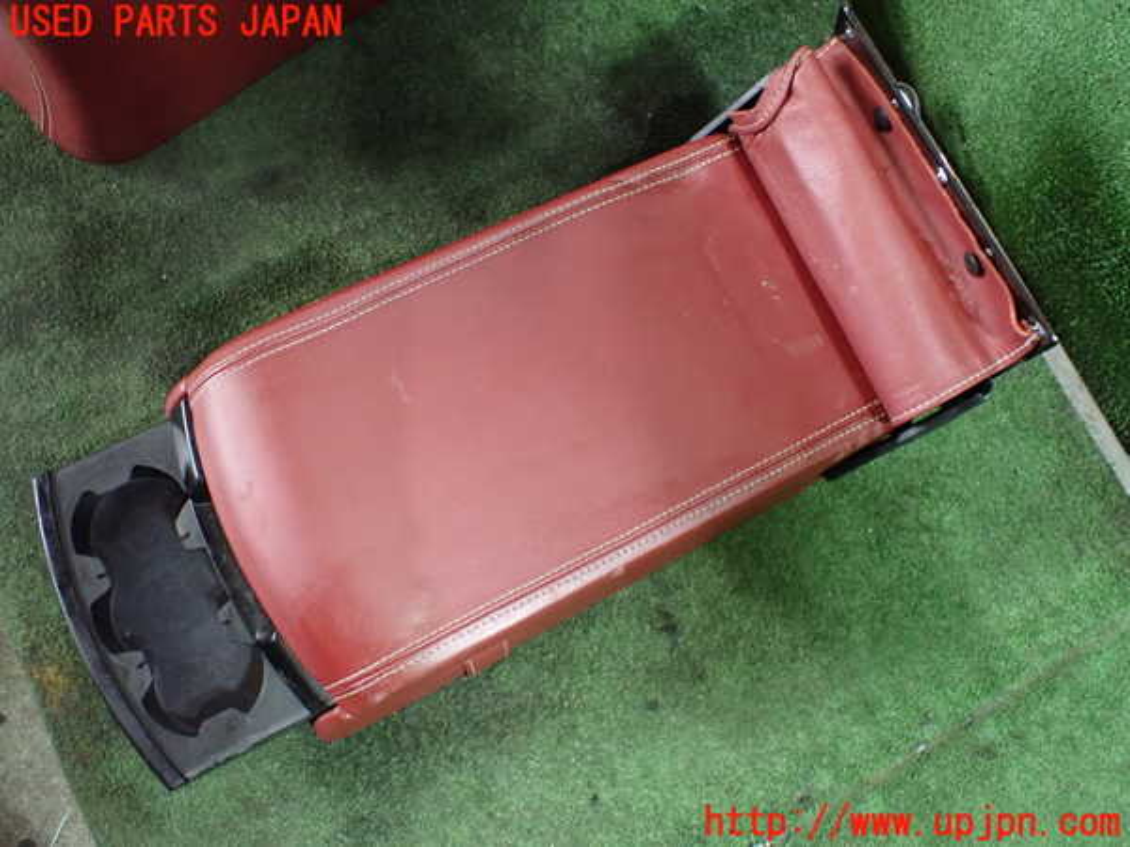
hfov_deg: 60.0
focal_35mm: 30
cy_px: 424
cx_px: 565
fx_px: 979
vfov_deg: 46.8
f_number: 2.3
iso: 800
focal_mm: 5.4
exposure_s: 1/80
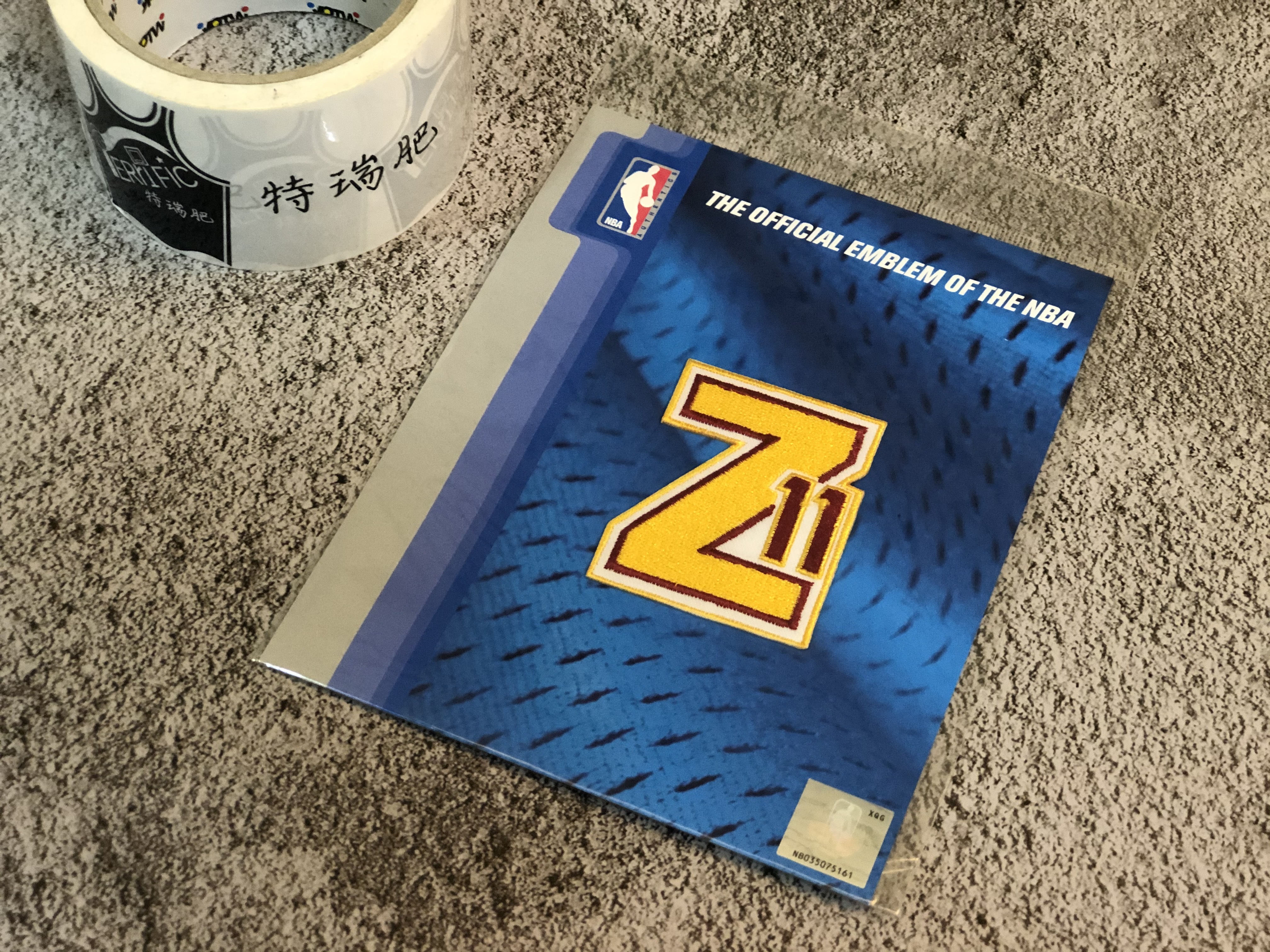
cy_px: 476
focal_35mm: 57
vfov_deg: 25.7
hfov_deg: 33.8
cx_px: 635
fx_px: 2091
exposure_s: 1/30
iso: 320
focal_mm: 6.6
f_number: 2.8
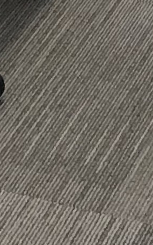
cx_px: 105
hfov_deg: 5.6
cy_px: -538
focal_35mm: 235
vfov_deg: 7.6
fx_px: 1568
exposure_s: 1/30
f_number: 2.4
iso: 50
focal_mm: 3.3
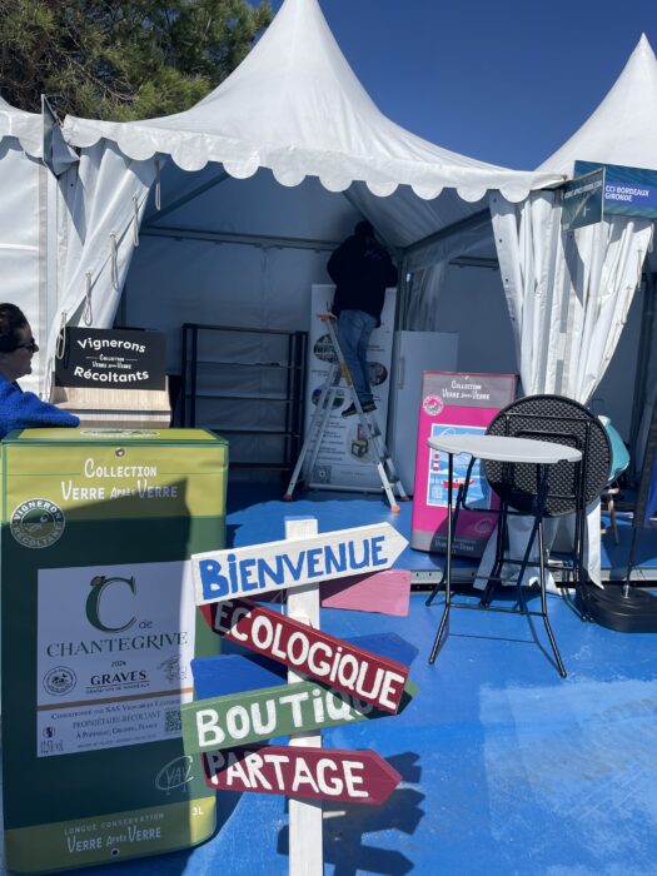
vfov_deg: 67.3
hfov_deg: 53.1
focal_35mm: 26
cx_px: 328
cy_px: 438
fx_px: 658
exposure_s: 1/6897
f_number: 1.6
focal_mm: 4.2
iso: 32
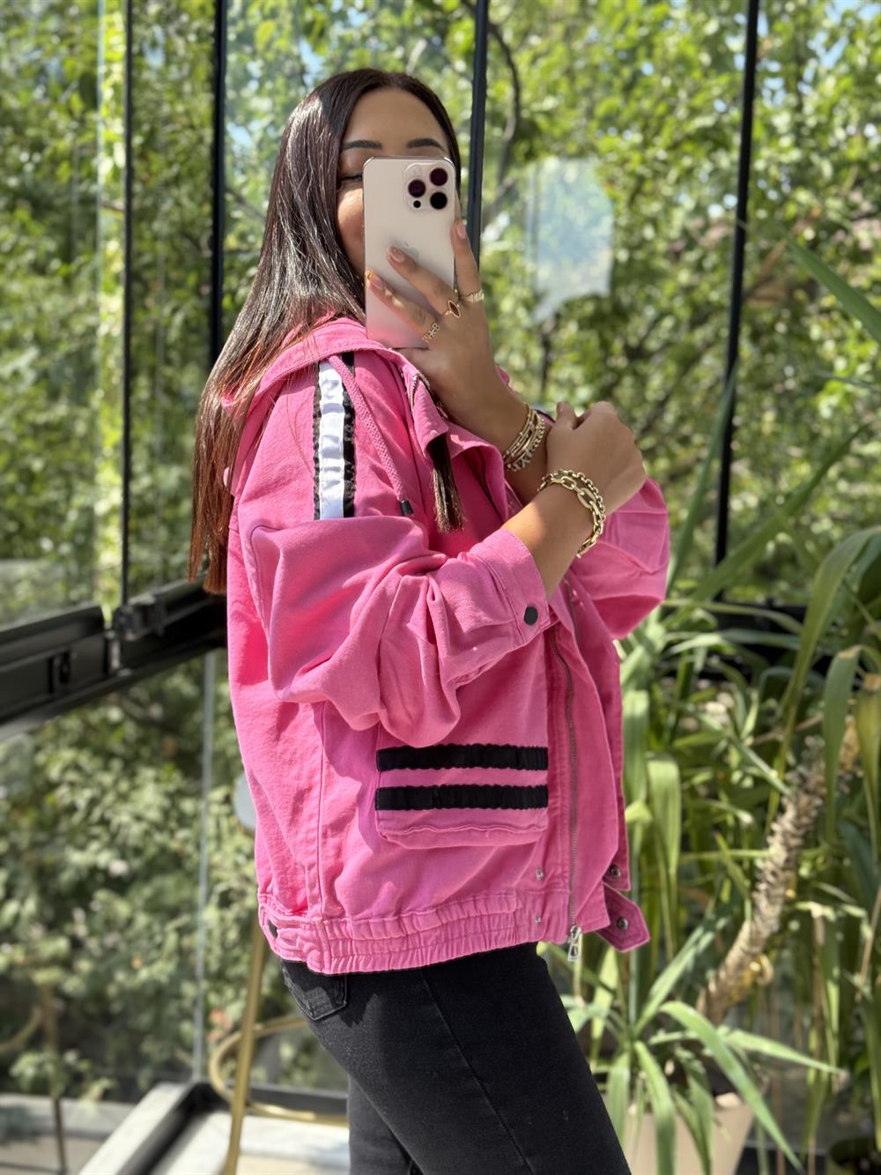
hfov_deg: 30.3
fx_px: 1629
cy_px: 588
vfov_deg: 39.7
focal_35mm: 48
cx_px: 440
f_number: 1.78
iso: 64
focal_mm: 6.76
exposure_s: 1/418
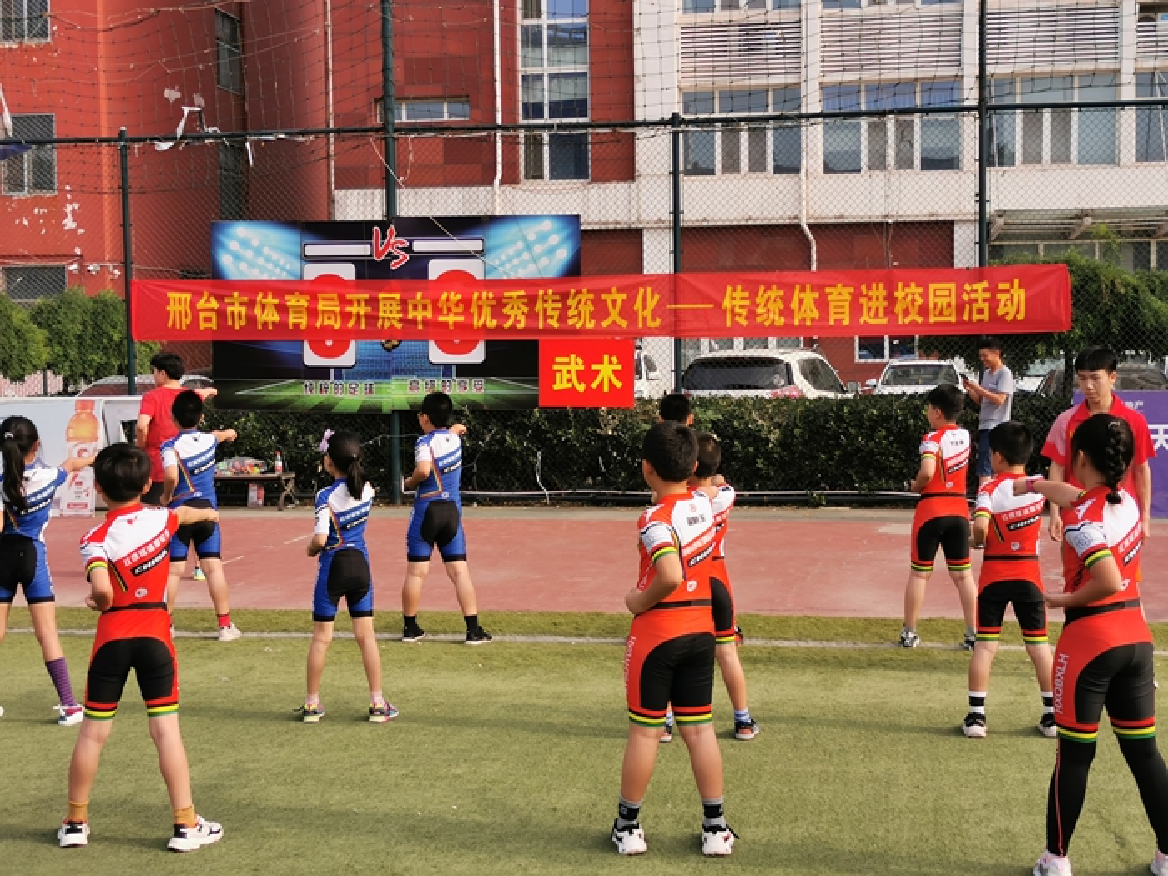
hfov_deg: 38.2
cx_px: 584
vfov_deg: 29.1
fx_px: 1687
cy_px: 438
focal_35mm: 50
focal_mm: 5.58
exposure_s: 1/1218
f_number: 1.8
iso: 50
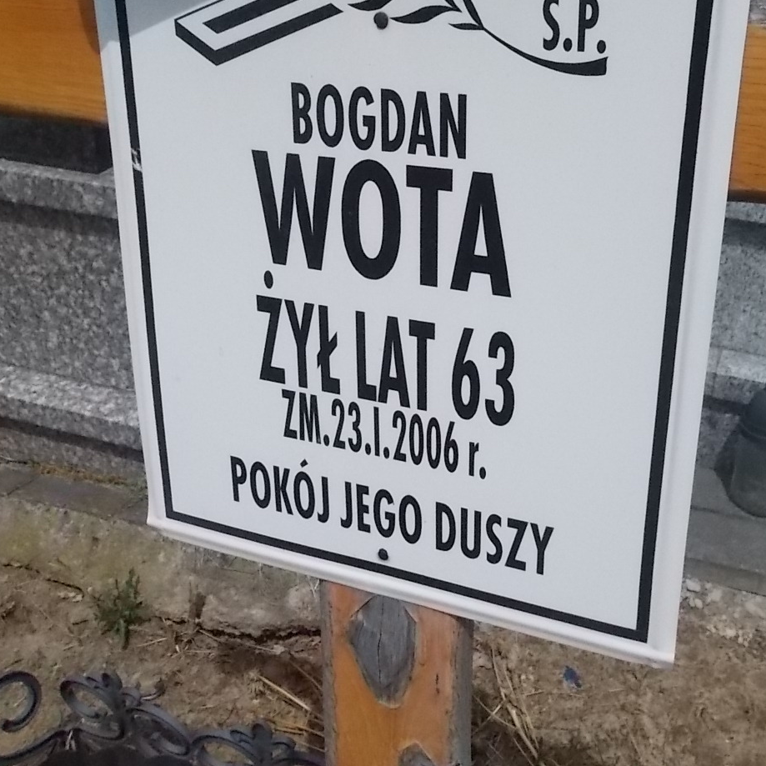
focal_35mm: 40
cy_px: 270
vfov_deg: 41.4
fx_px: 1001
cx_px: 431
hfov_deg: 41.8
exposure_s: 1/1600
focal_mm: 4.6
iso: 400
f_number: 8
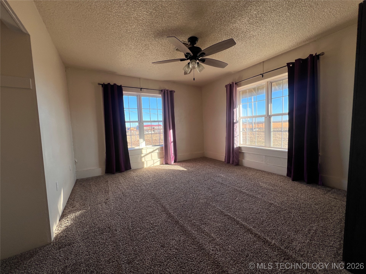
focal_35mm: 13
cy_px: 137
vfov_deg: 89.9
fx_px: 137
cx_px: 183
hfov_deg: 106.2
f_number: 1.8
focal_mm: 1.57
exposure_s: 1/232
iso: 32
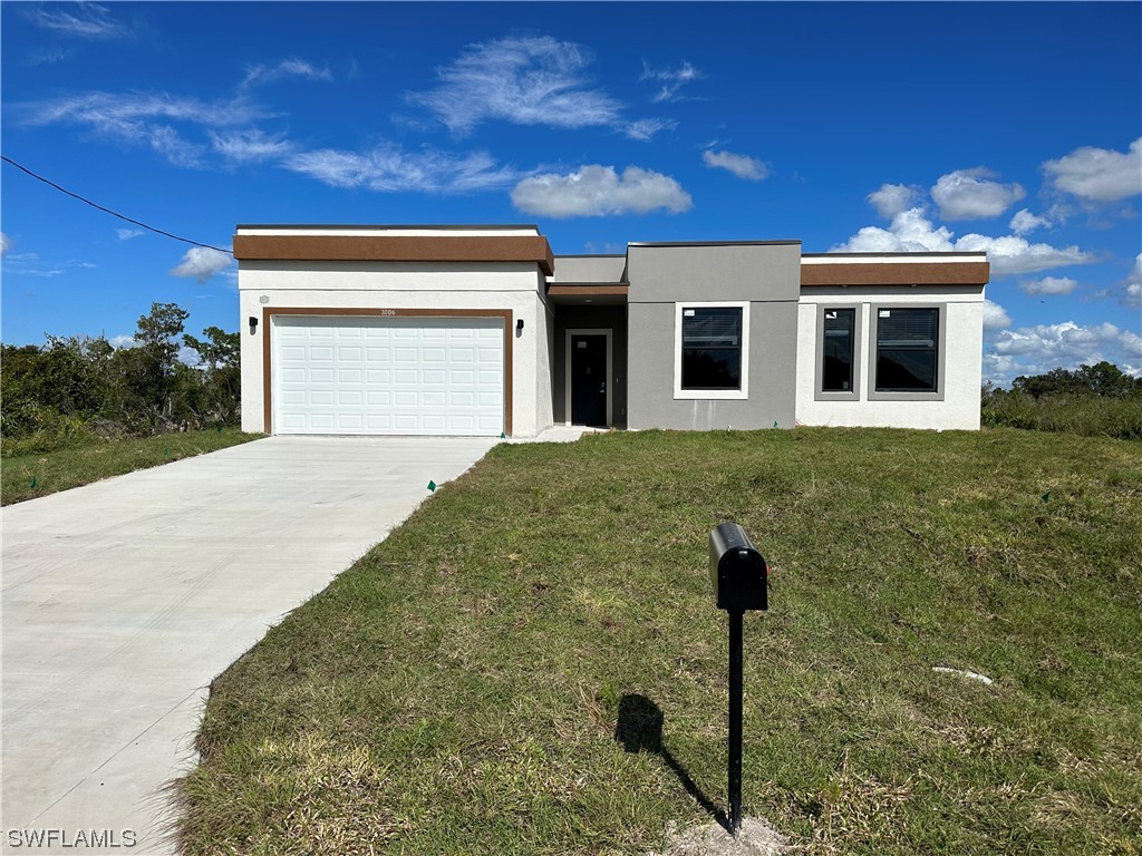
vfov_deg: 56.8
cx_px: 571
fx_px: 792
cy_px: 428
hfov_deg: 71.6
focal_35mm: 24
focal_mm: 6.86
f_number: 1.78
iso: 80
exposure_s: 1/12048
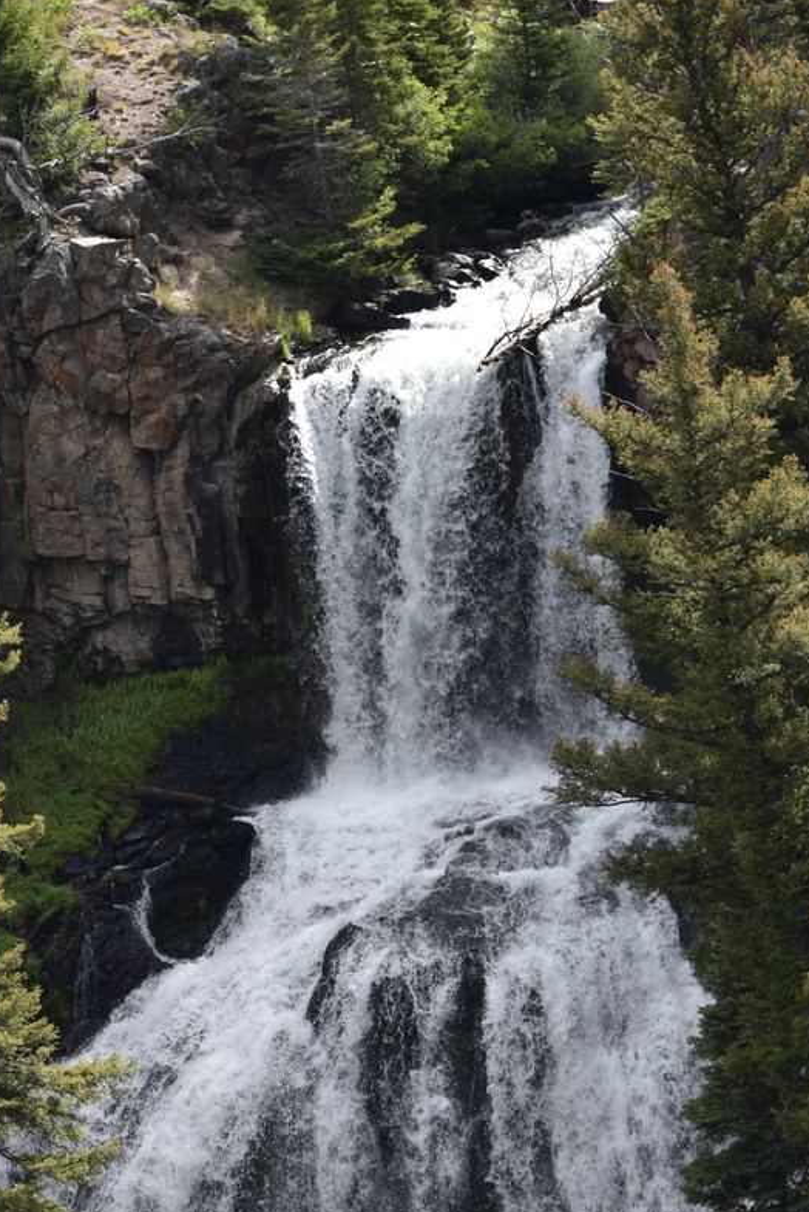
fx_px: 6702
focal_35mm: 199
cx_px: 343
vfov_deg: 10.3
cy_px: 950
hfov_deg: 6.9
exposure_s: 1/250
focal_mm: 122
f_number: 5.6
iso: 100
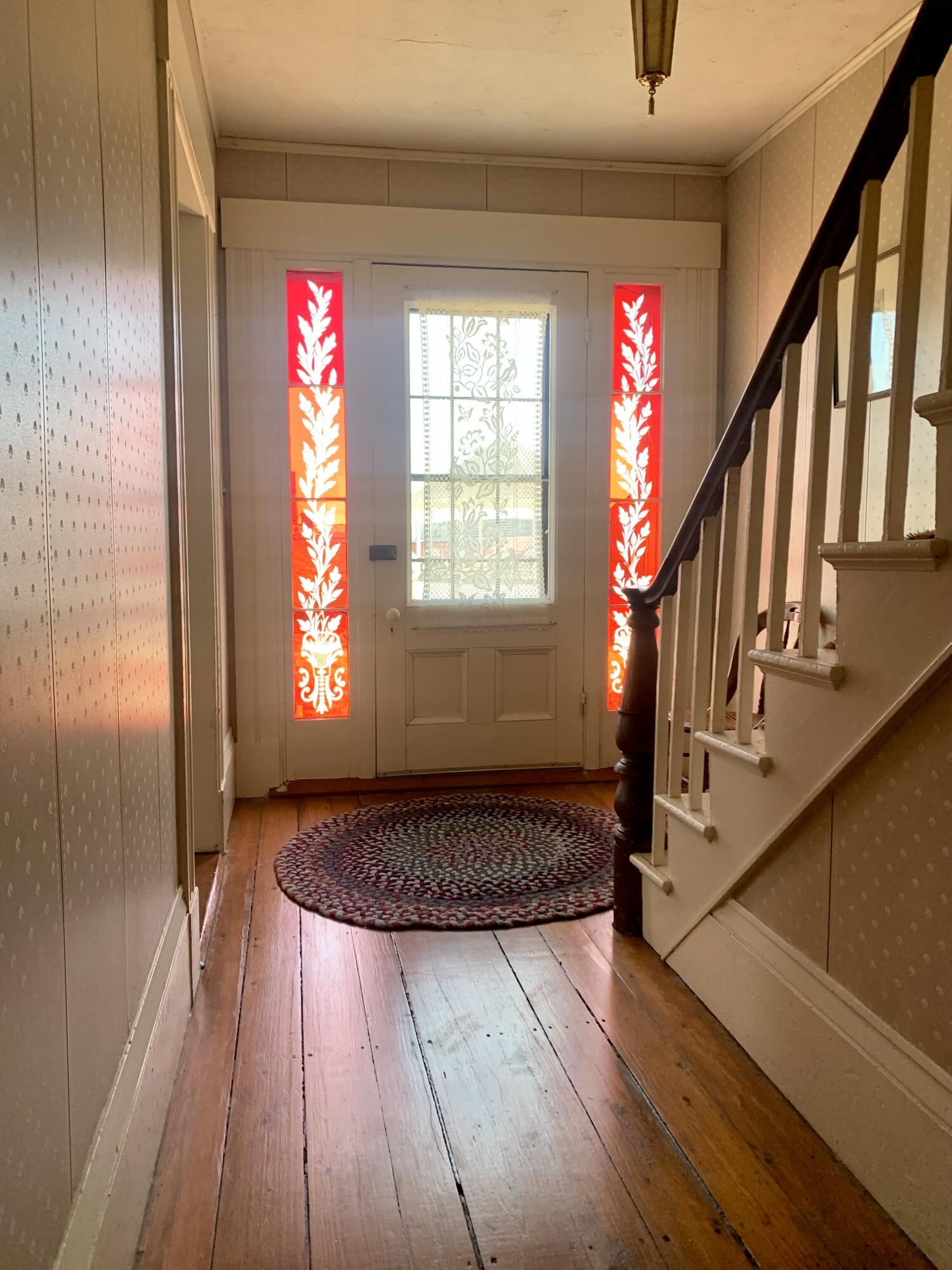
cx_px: 476
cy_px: 635
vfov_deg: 67.3
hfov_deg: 53.1
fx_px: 953
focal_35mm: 26
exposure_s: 1/84
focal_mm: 4.25
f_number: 1.8
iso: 100
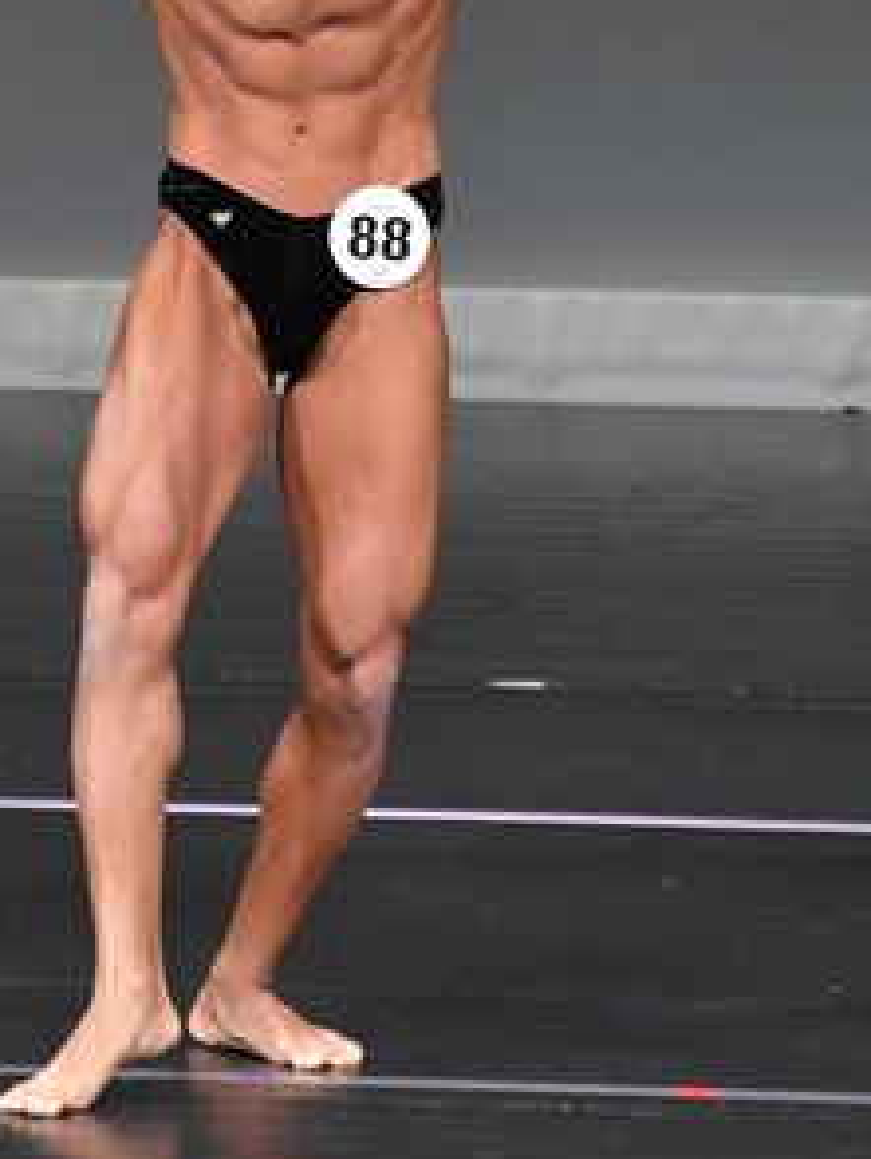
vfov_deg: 2.3
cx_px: 234
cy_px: 280
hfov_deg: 1.7
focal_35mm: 874
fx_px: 29279
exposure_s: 1/400
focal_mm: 230
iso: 5000
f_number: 5.6
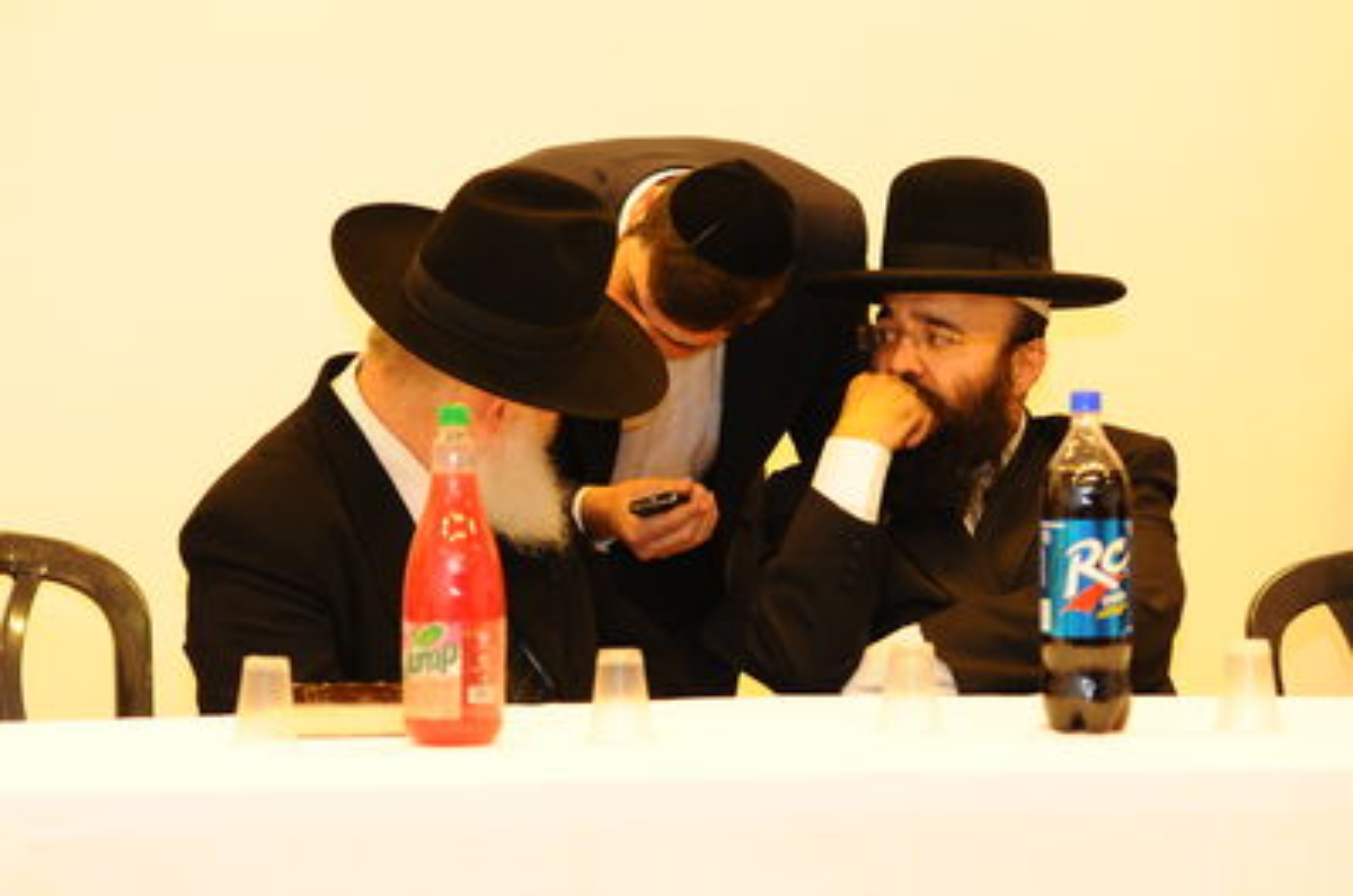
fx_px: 8158
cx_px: 676
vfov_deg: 6.3
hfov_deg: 9.5
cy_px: 448
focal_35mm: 218
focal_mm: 145
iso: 1250
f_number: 3.5
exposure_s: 1/160
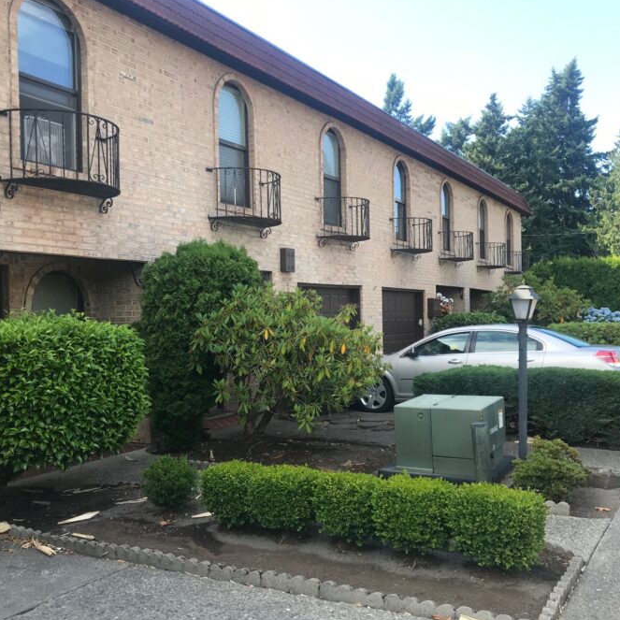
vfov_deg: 48.4
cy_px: 314
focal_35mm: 34
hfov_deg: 48.4
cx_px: 304
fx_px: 689
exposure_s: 1/413
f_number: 1.8
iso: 20
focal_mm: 3.99
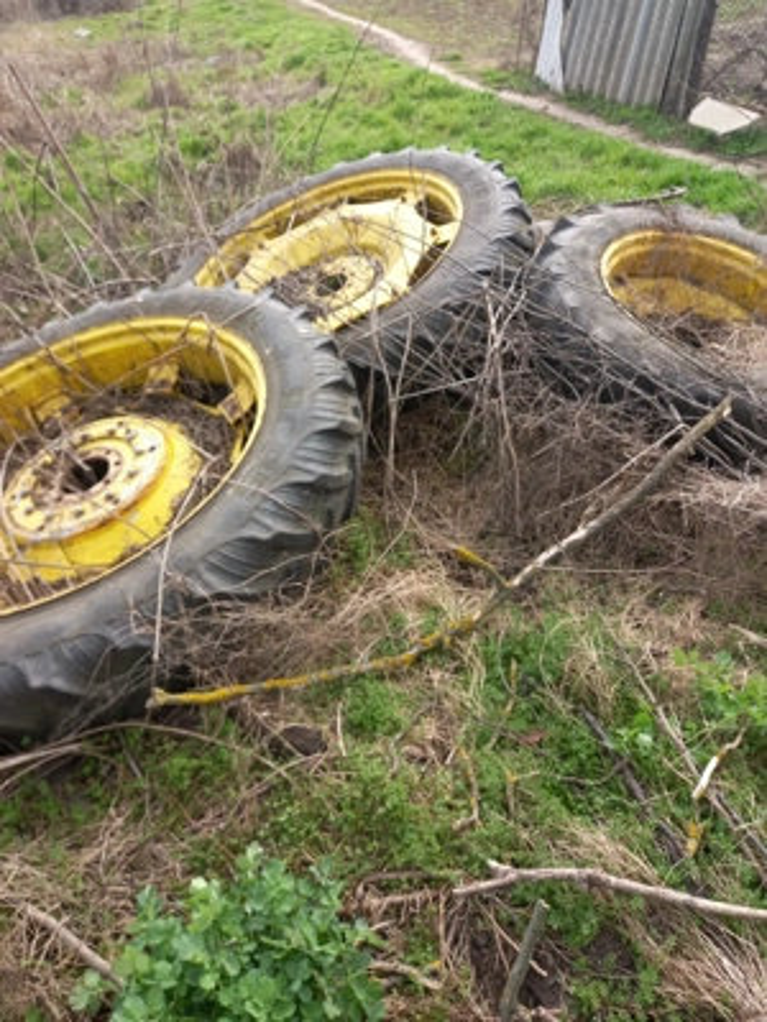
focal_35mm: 25
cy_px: 511
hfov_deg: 54.9
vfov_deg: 69.4
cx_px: 384
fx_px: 739
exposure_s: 1/122
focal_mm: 4.6
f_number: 2
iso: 25
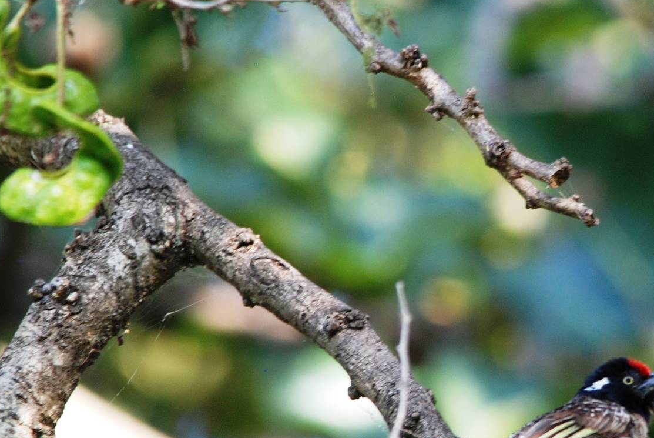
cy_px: 308
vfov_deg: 1.3
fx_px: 19607
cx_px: 334
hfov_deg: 1.9
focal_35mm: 1078
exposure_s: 1/100
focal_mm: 500
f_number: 6.3
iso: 400
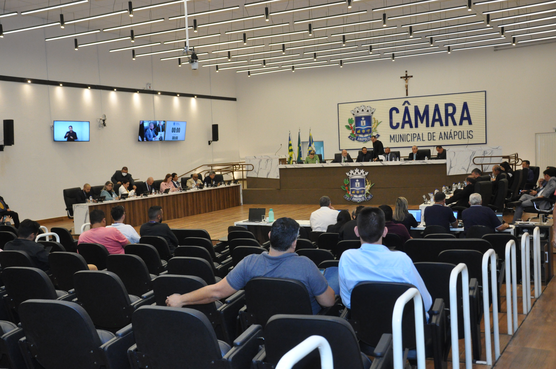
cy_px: 184
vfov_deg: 34.1
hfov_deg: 49.6
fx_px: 602
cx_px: 278
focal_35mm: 39
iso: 2000
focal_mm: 26
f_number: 5
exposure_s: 1/100
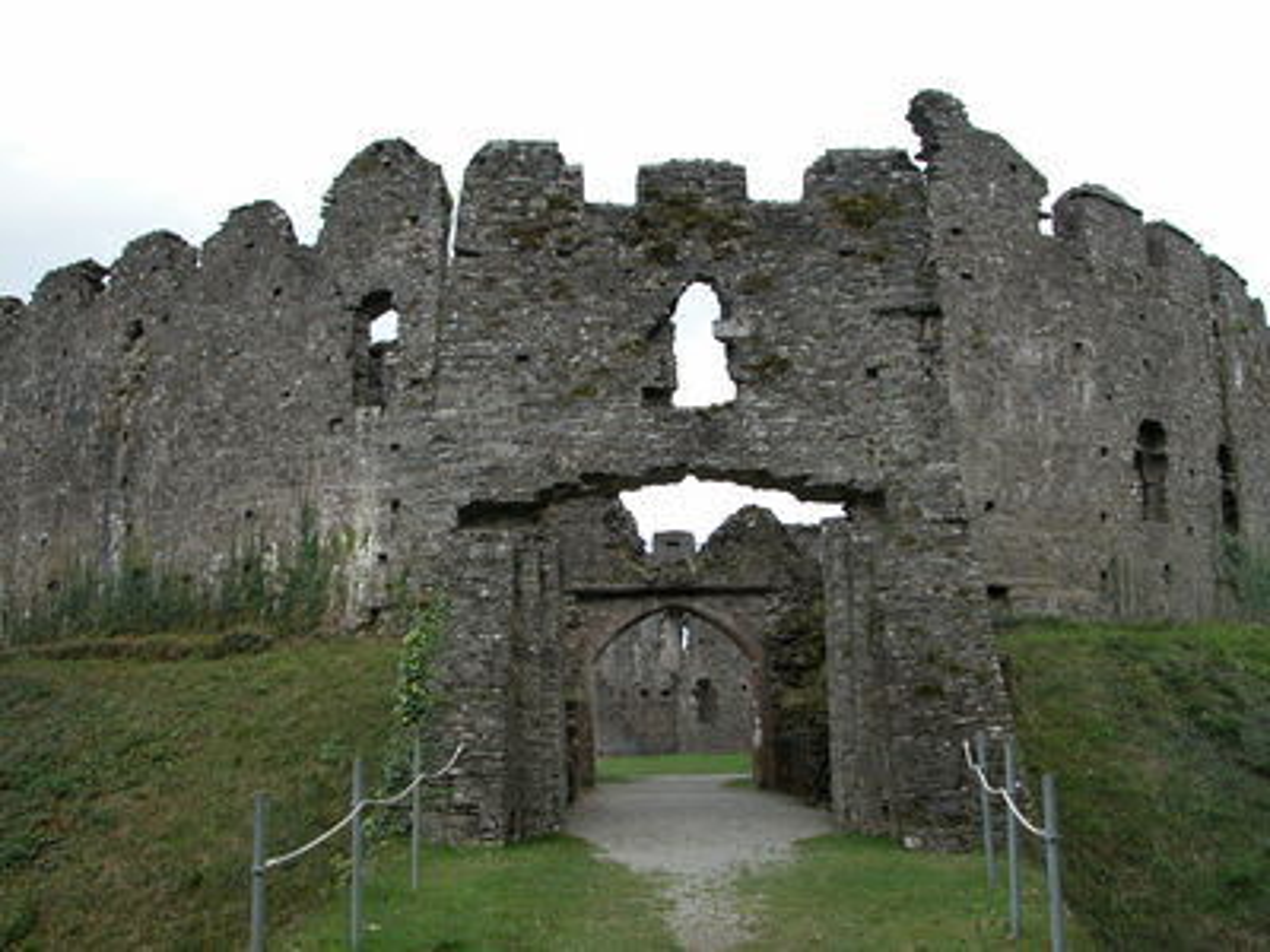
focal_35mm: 35
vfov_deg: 40.7
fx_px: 1284
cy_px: 476
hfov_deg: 52.6
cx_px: 635
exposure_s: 1/120
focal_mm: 8.9
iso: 100
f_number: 4
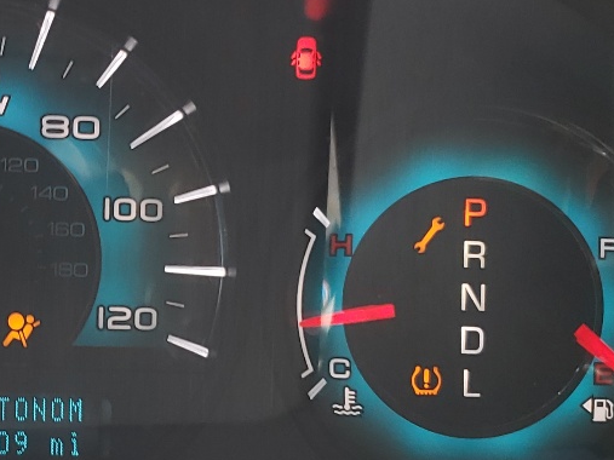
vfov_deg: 18.0
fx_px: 1454
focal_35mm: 82
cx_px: -11
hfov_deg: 22.8
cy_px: 223
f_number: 1.5
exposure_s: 1/50
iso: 61
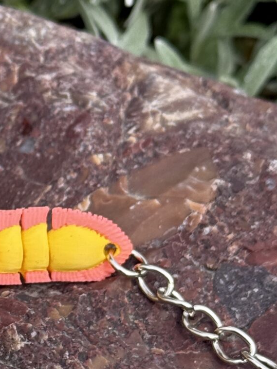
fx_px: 1729
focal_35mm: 162
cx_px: -68
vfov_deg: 12.2
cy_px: 280
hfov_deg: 9.0
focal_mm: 6.76
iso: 64
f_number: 1.78
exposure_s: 1/2208
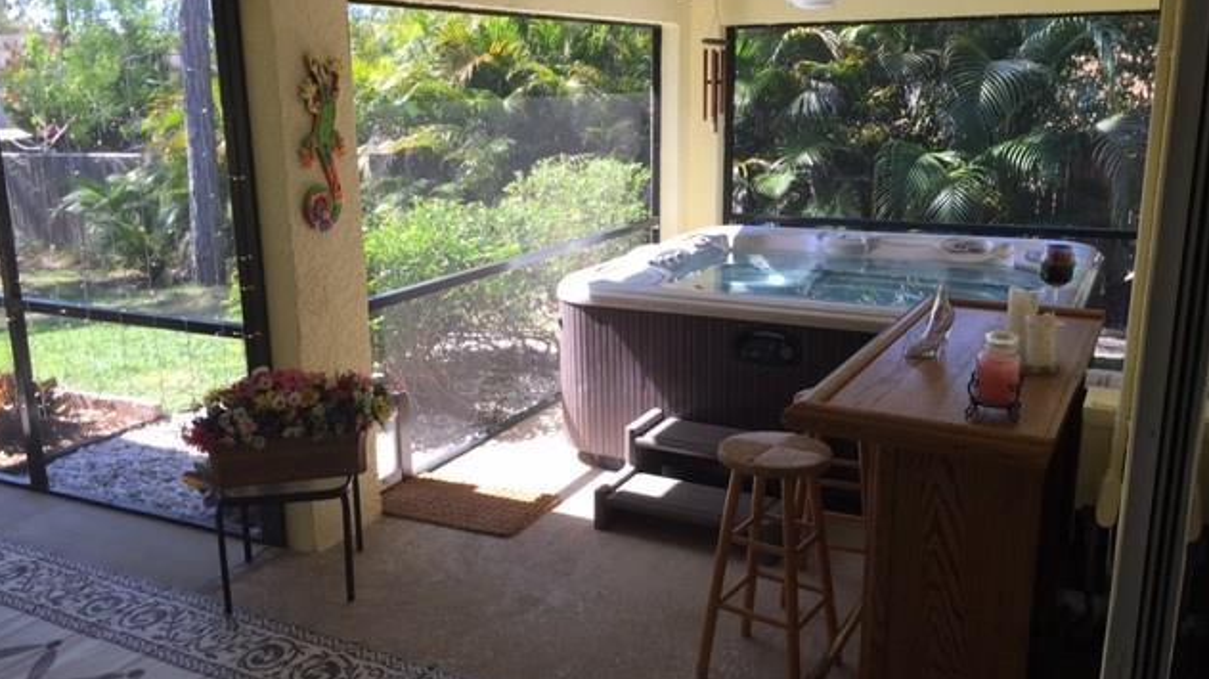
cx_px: 601
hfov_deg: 61.0
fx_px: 1026
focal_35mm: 32
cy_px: 331
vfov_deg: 36.6
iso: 25
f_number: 2.2
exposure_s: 1/120
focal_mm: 4.15
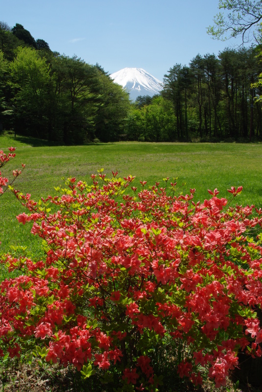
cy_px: 196
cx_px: 131
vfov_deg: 60.2
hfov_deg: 42.4
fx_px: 338
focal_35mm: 31
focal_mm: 21.25
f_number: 22
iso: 100
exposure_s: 1/30
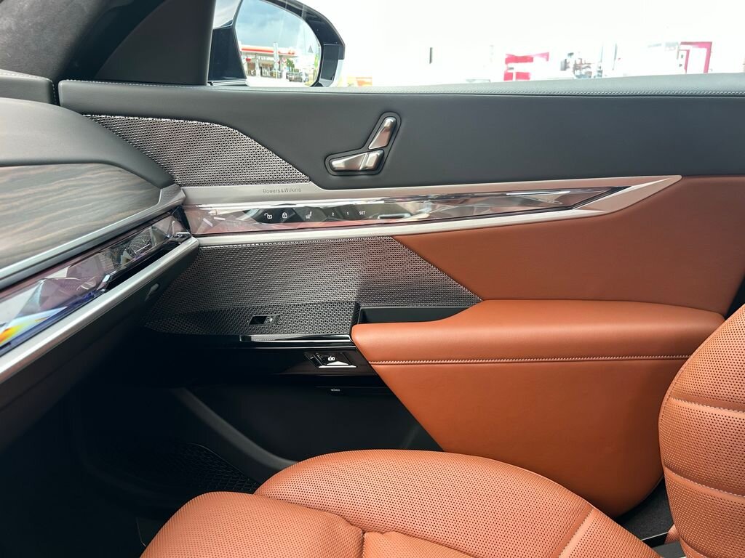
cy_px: 279
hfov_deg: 67.3
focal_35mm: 26
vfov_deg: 53.1
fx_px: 560
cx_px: 372
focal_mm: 5.7
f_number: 1.5
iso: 64
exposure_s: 1/100
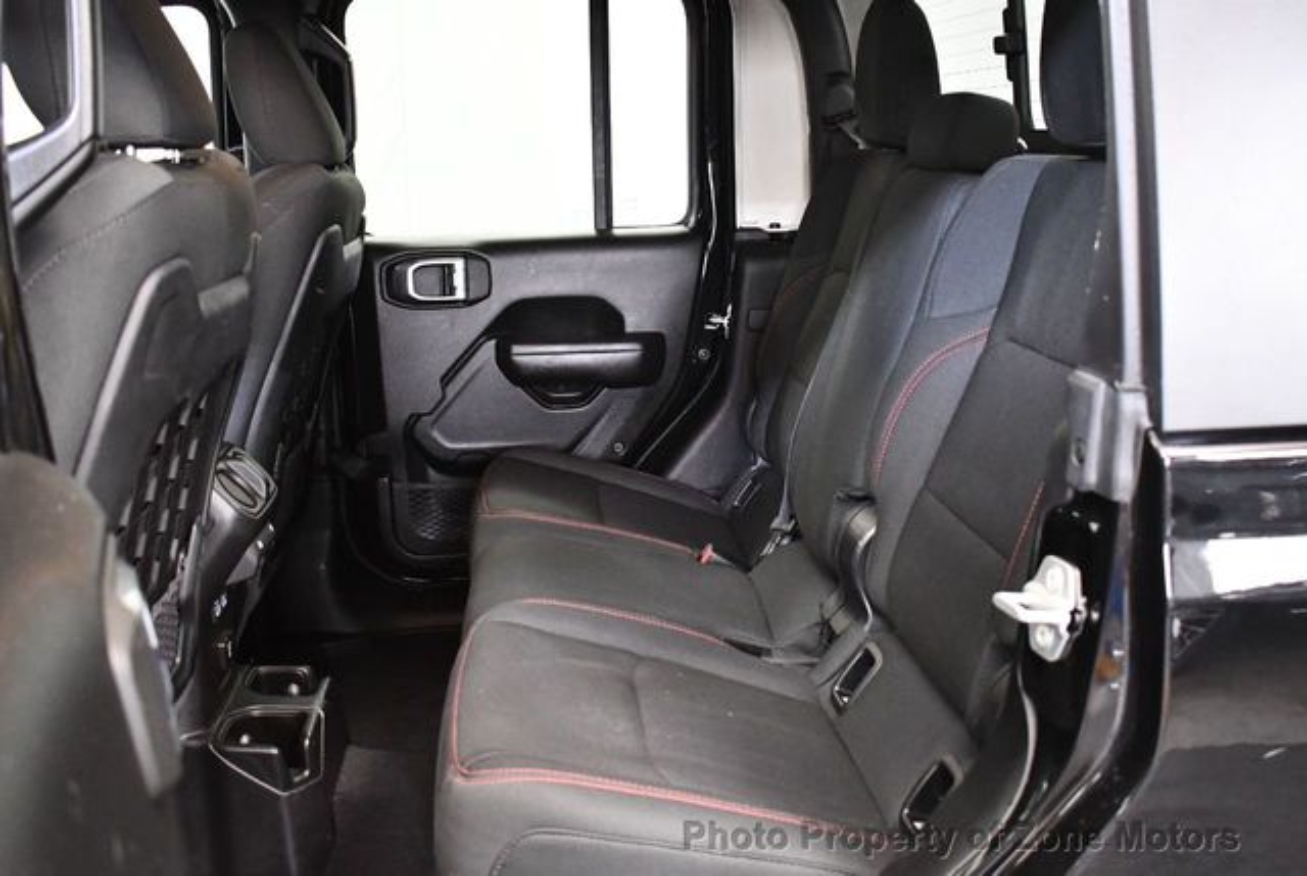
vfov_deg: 37.0
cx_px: 654
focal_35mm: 36
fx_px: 1309
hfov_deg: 53.1
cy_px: 438
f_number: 3.5
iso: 4500
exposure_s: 1/60
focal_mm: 18
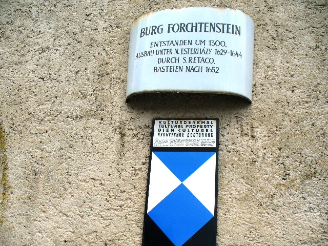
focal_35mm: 37
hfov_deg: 50.1
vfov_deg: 38.7
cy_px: 123
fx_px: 351
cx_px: 164
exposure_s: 1/160
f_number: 5.6
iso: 80
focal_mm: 6.1
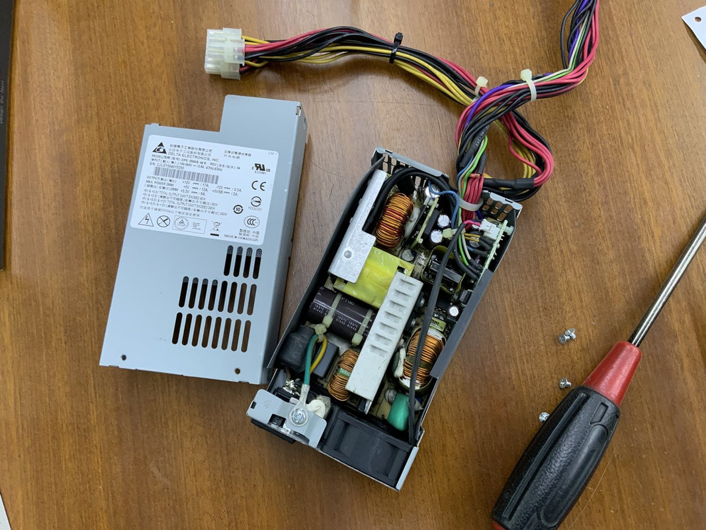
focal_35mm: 29
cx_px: 353
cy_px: 265
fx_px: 591
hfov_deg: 61.7
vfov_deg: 48.2
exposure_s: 1/50
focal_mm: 3
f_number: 1.8
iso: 100
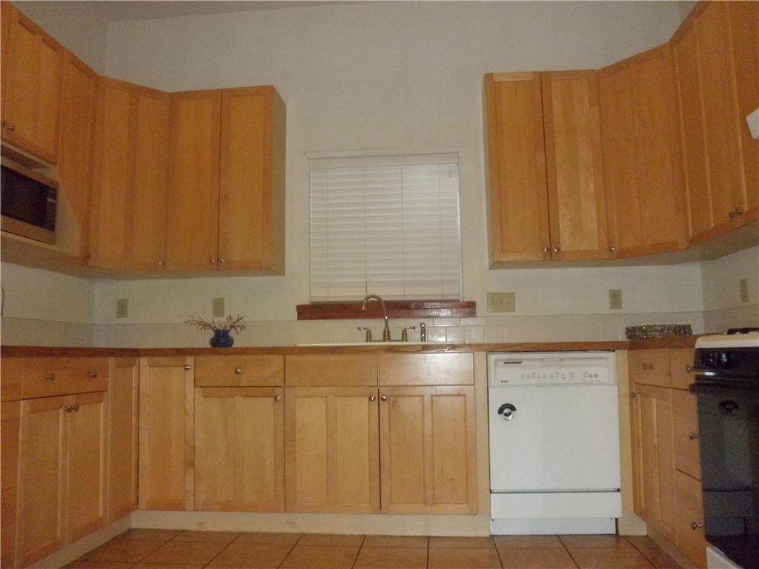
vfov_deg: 49.7
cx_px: 380
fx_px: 614
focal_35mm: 28
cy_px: 284
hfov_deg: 63.4
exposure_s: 1/125
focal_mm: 5
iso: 800
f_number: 3
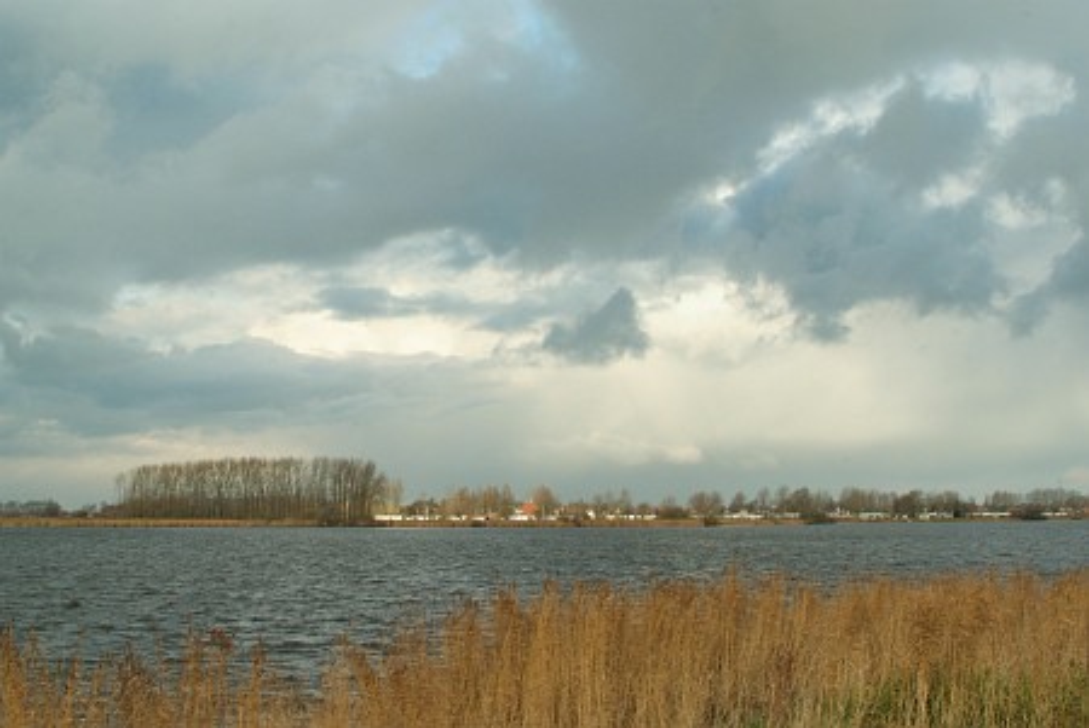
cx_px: 544
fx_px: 1605
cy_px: 364
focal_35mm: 53
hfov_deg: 37.5
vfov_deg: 25.6
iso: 400
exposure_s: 1/500
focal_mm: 35
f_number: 8
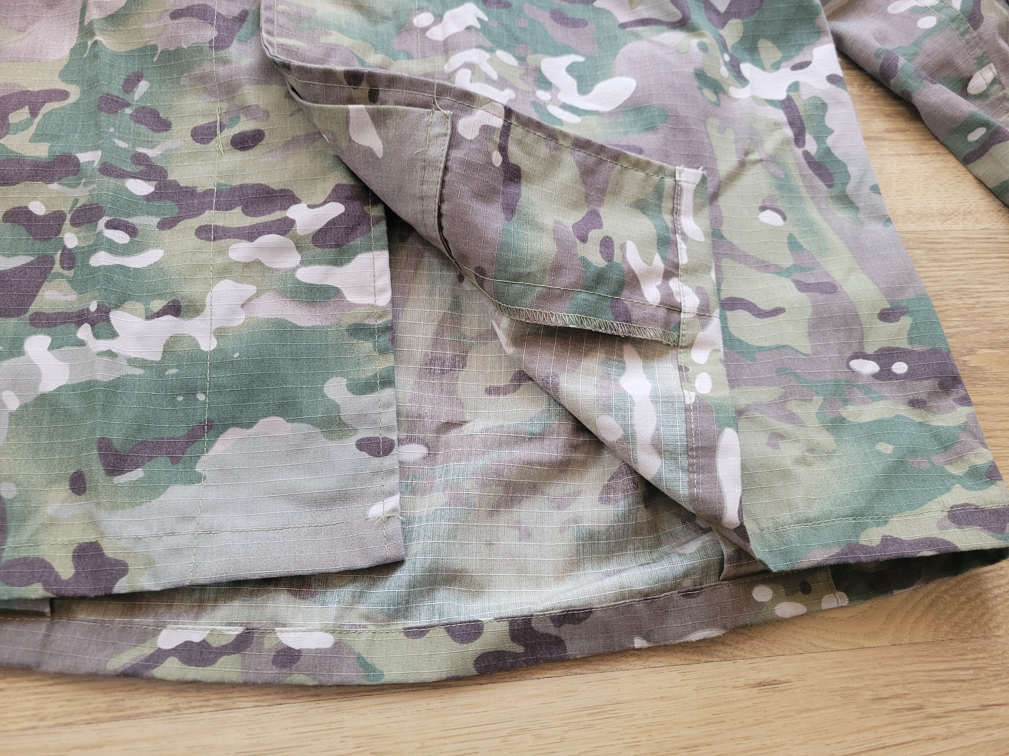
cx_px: 504
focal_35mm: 26
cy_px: 378
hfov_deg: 67.3
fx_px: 758
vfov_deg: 53.1
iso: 500
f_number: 1.8
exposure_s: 1/50
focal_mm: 5.4
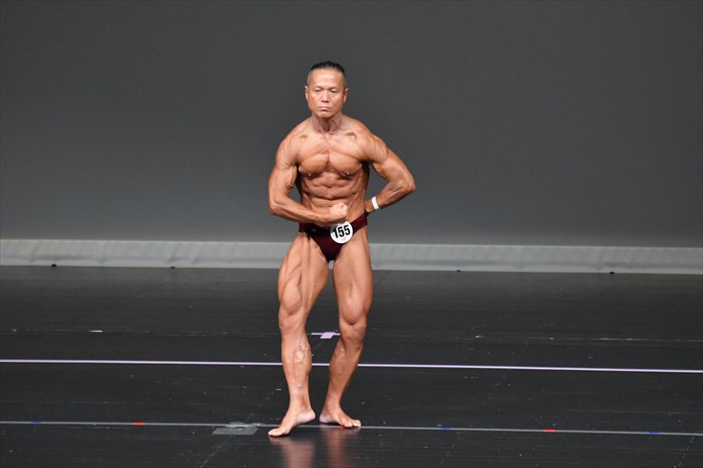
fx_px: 6734
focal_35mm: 345
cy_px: 234
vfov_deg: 4.0
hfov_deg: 6.0
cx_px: 352
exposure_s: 1/400
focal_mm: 230
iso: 4000
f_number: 5.6
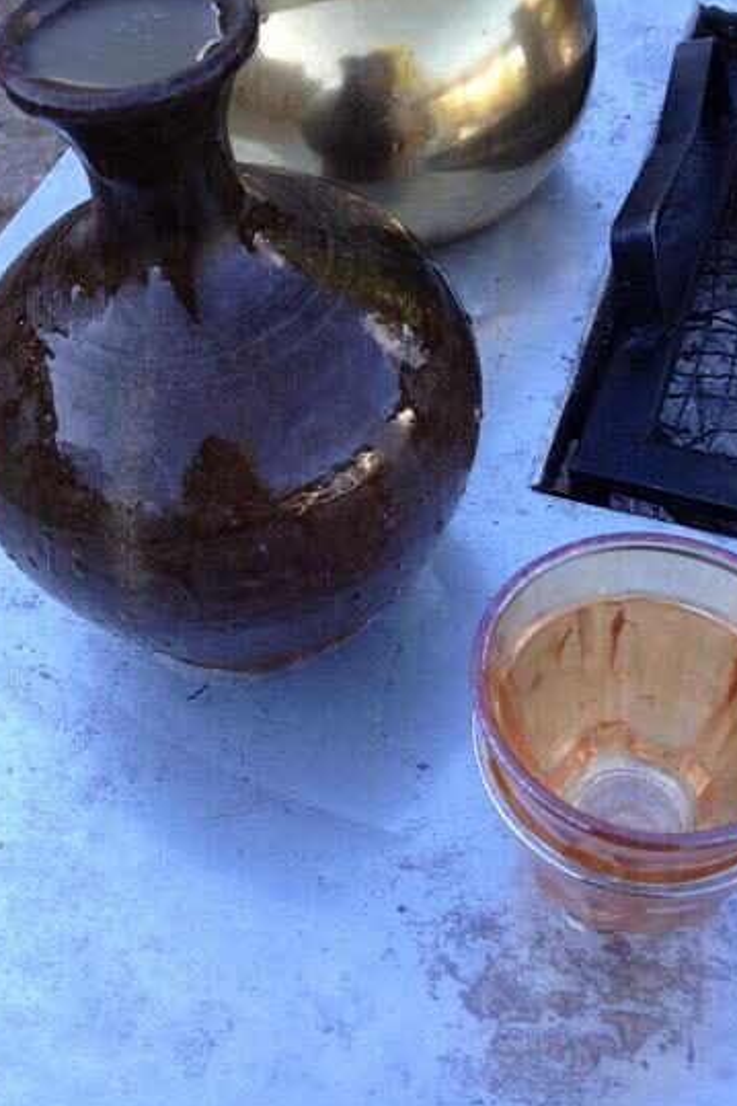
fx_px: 1383
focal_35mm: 45
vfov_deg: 43.5
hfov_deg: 29.8
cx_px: 388
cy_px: 466
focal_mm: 4.28
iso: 80
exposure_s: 1/120
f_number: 2.4
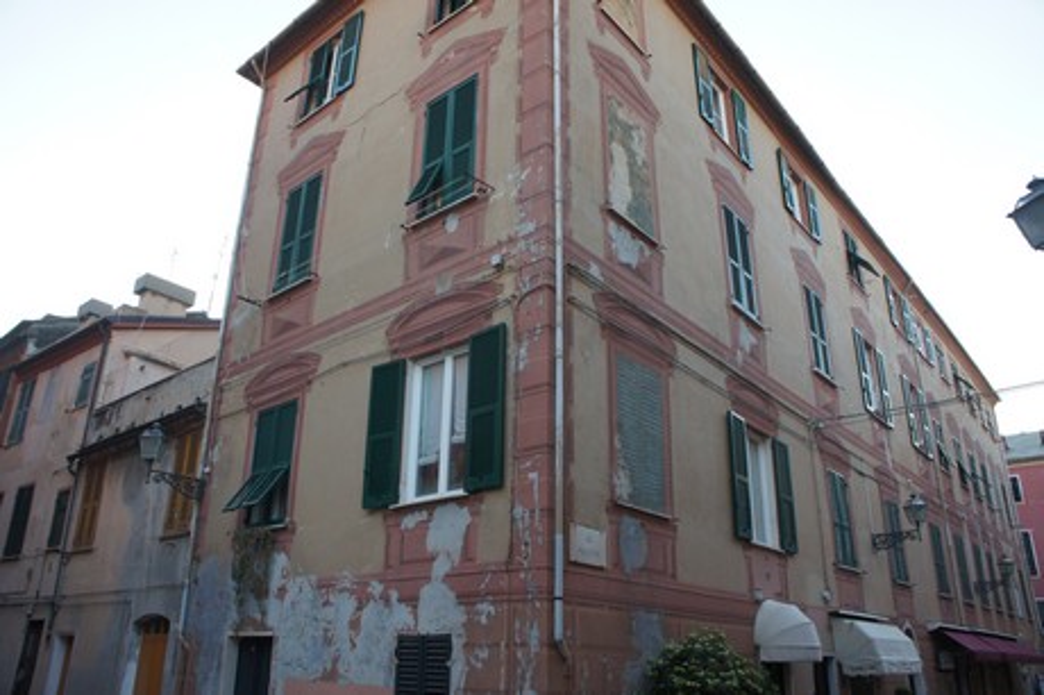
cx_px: 522
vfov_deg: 47.9
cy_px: 348
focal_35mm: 27
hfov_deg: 67.4
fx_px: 782
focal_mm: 18
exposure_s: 1/125
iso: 400
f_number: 5.6
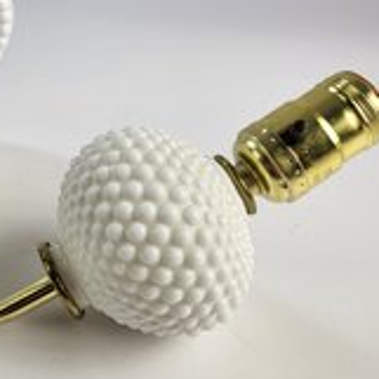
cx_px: 39
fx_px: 607
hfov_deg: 32.9
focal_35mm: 49
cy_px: 149
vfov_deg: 34.5
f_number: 1.8
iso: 40
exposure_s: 1/395
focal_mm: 5.4
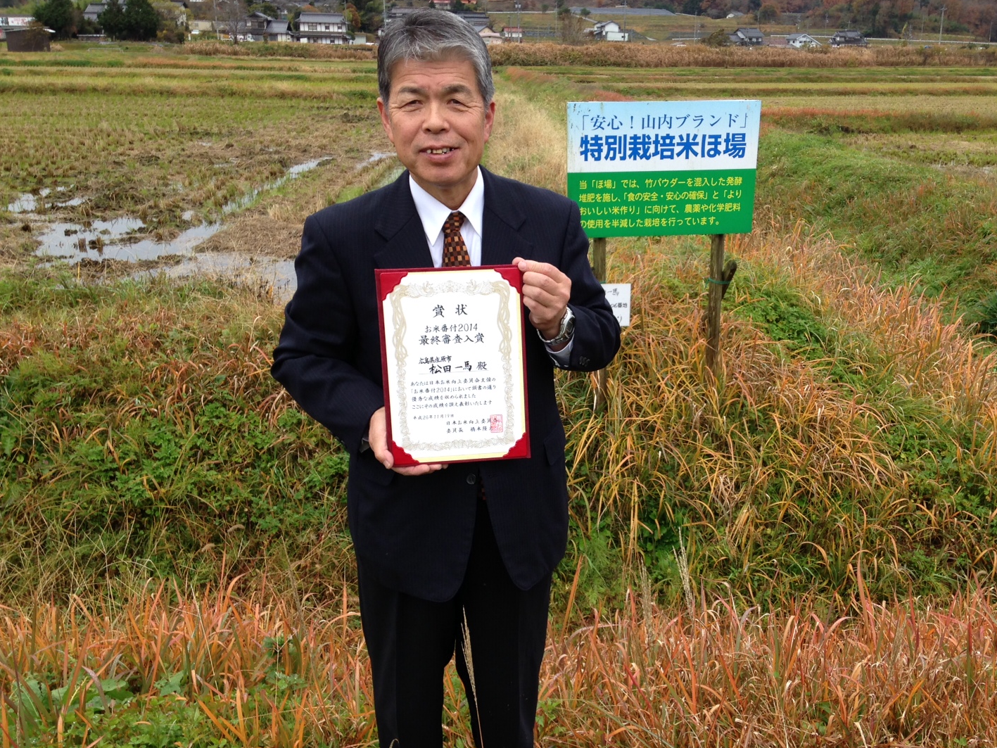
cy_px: 424
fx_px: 1095
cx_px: 565
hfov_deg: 48.8
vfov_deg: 37.7
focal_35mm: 38
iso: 50
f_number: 2.4
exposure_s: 1/158
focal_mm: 4.12
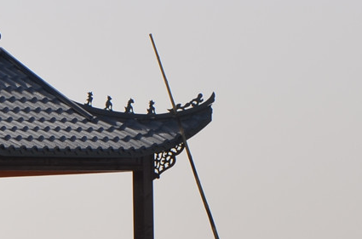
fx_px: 4483
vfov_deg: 3.0
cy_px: 363
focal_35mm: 447
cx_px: -182
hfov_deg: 4.6
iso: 100
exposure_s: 1/250
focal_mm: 66
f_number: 9
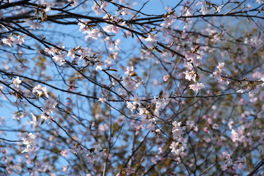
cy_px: 88
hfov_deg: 24.5
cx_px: 132
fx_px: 609
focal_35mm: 83
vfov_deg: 16.5
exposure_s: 1/480
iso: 200
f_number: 5
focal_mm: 55
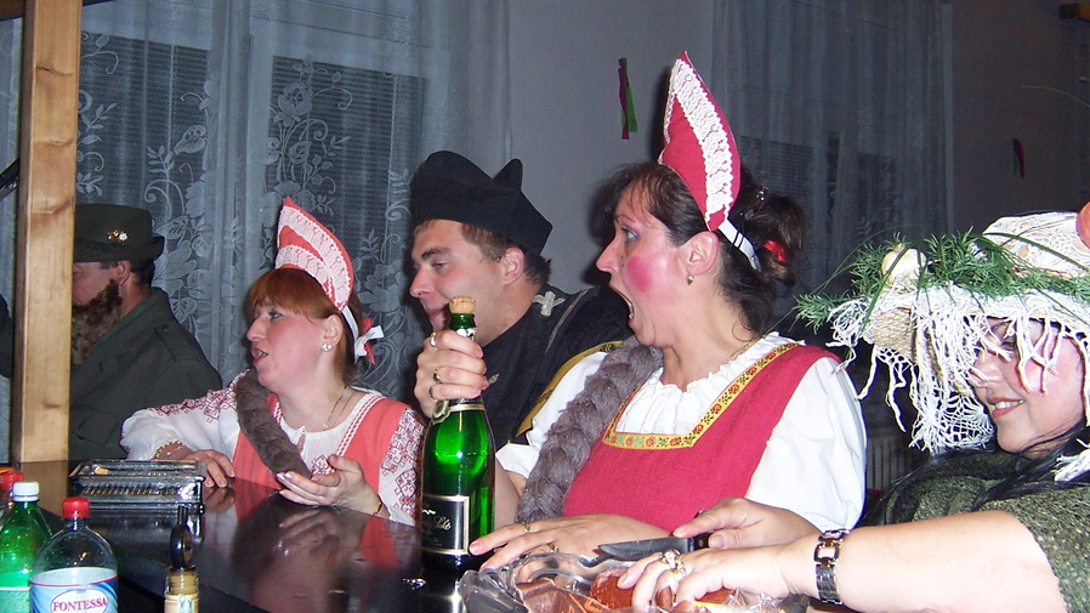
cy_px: 310
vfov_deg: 29.0
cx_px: 473
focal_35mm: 41
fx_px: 1185
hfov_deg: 49.3
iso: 140
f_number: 2.8
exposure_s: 1/60
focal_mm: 5.5
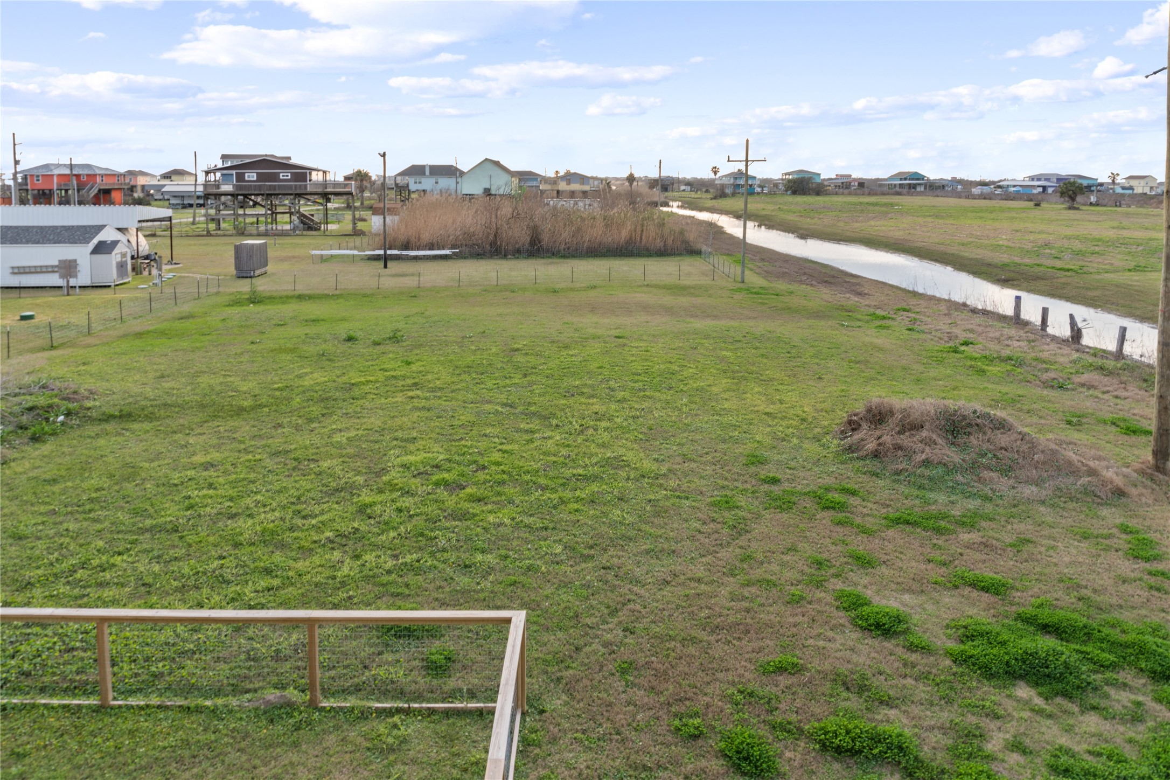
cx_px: 585
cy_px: 390
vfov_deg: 53.1
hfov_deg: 73.7
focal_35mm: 24
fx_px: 780
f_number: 11
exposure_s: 1/30
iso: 200
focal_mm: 16
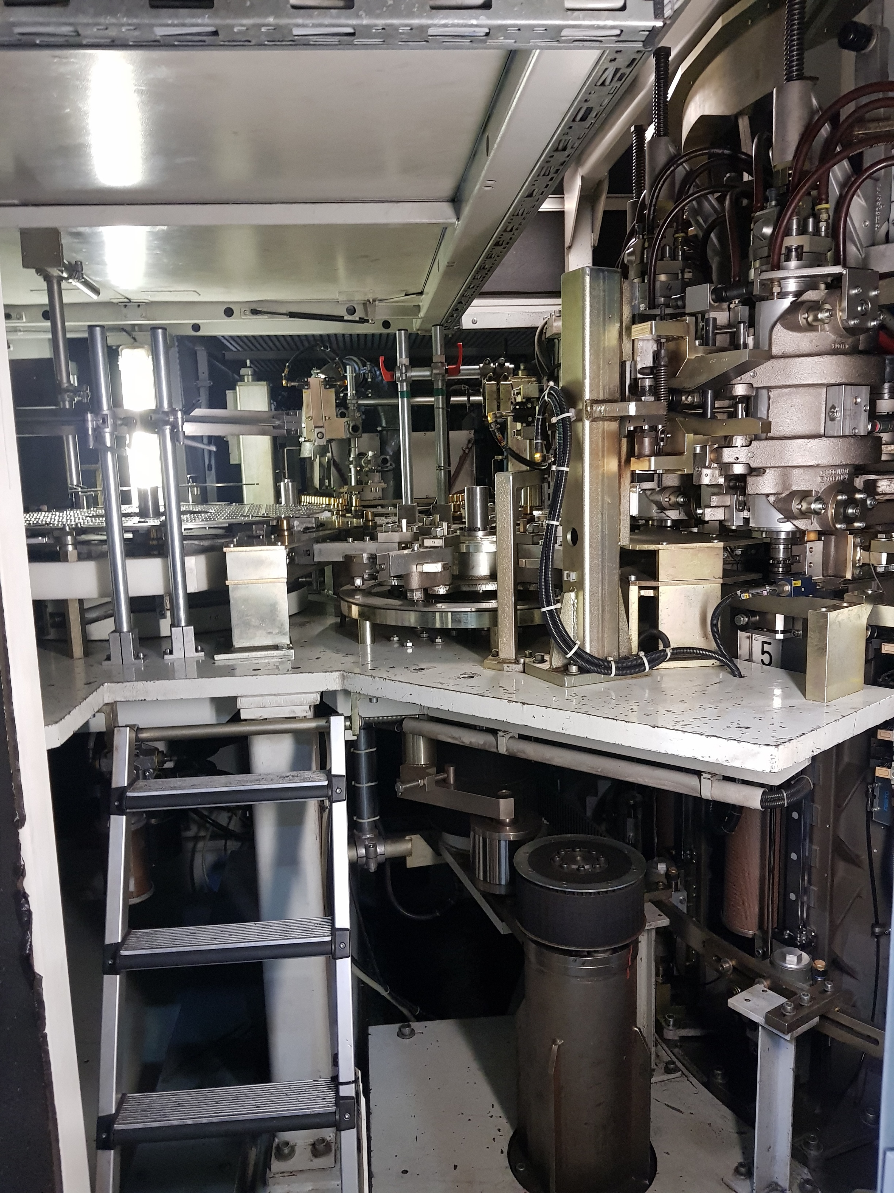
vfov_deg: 67.3
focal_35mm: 26
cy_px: 596
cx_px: 447
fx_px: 895
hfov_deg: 53.1
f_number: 1.7
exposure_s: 1/25
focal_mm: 4.3
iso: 250
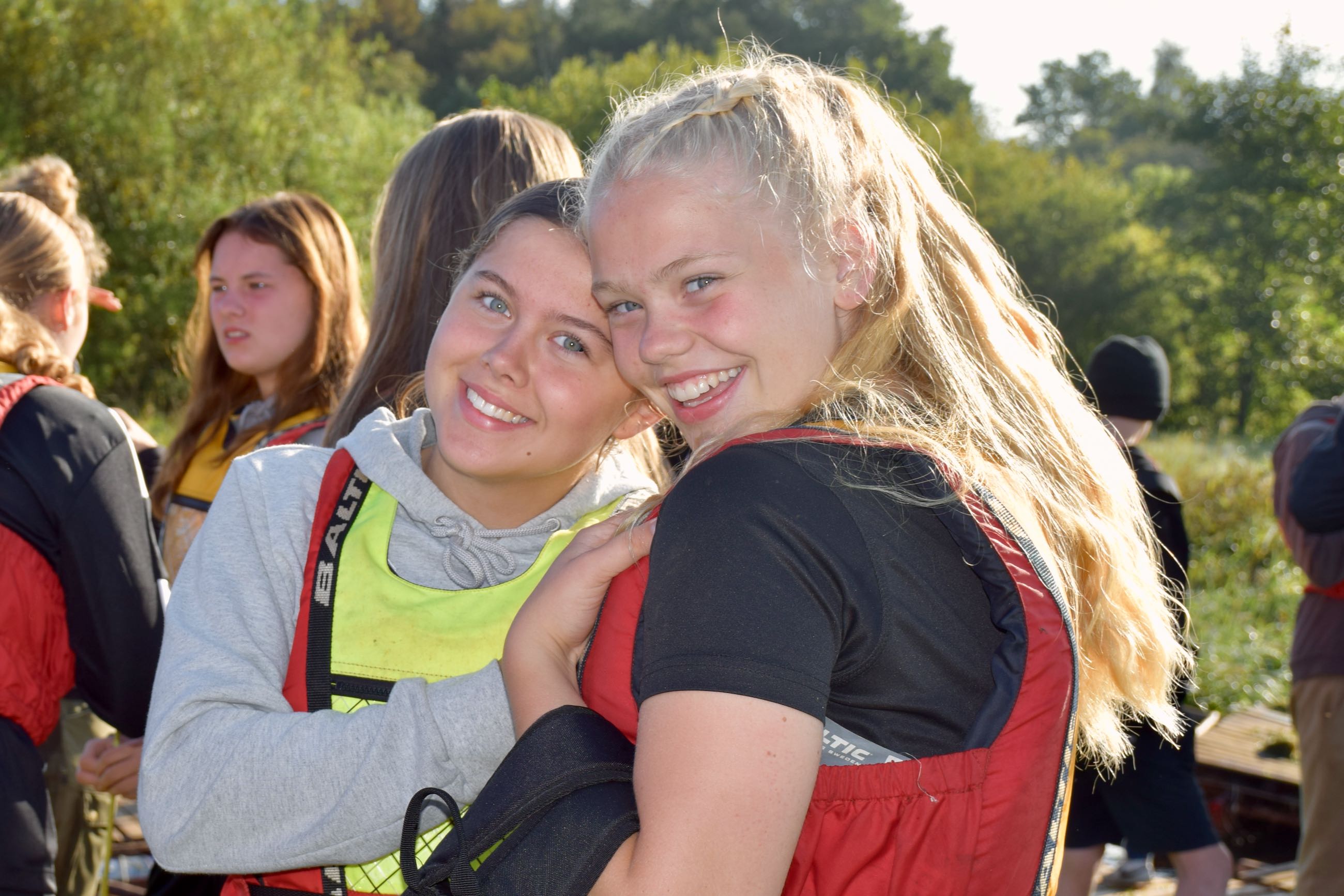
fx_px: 1960
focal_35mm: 52
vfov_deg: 25.8
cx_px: 672
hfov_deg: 37.8
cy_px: 448
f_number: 7.1
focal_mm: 35
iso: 100
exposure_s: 1/200
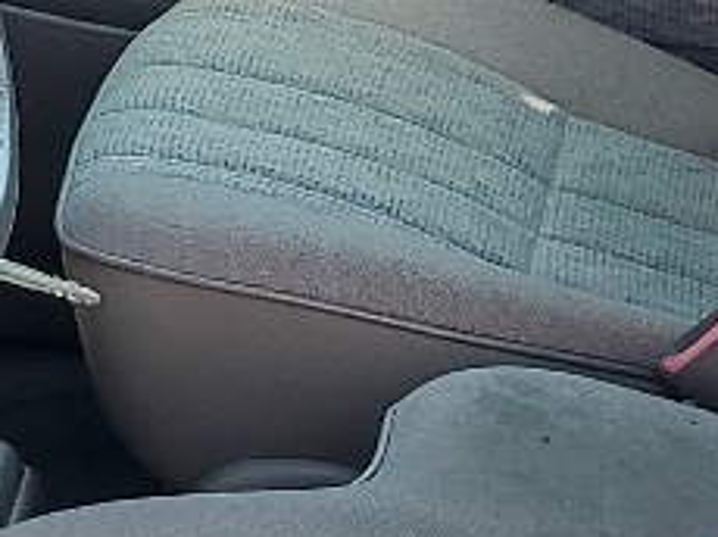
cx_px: 499
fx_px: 3750
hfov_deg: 10.9
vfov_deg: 8.2
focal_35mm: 181
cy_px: 450
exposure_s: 1/345
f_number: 1.5
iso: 50
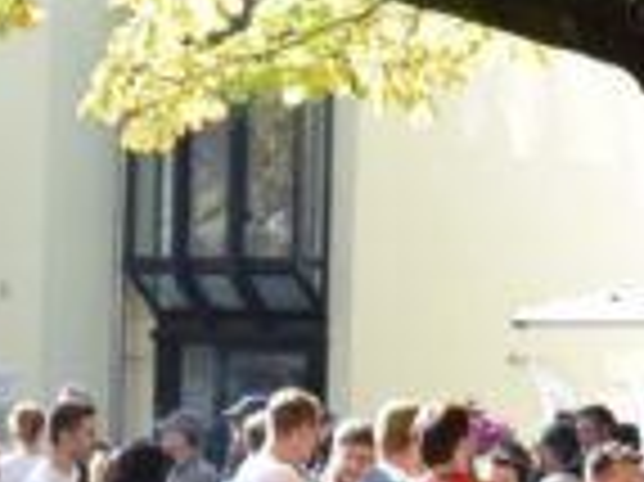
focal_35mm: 163
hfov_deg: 12.0
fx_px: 3022
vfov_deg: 9.1
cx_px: 649
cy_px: 315
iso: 400
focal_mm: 21
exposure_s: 1/250
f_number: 8
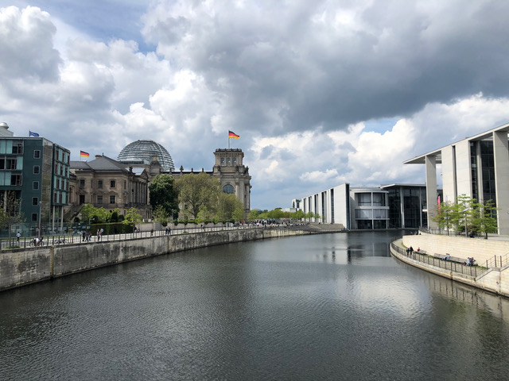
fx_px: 412
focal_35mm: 28
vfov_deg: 49.7
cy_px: 190
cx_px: 254
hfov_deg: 63.4
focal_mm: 3.99
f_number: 1.8
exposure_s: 1/3745
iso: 20
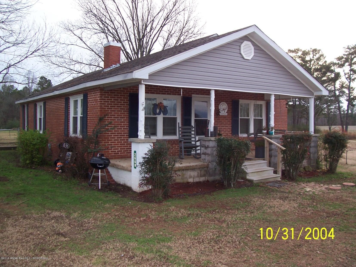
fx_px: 350
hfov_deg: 54.0
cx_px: 178
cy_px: 134
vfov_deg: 41.8
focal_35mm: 34
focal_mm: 5.6
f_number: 2.7
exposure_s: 1/125
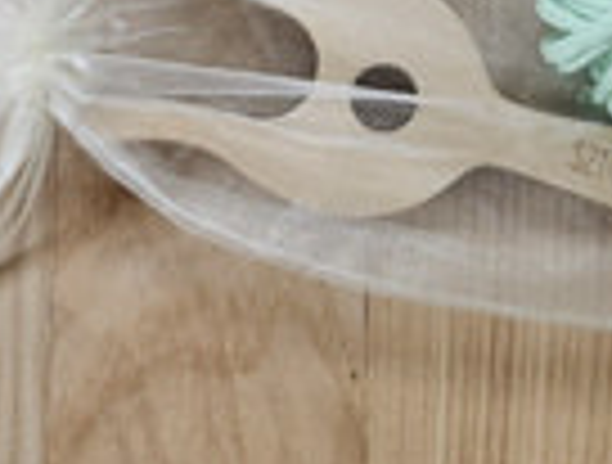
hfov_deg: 32.6
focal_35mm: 59
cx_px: 279
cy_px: -38
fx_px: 1047
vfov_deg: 23.5
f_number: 1.8
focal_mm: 5.4
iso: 250
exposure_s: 1/100
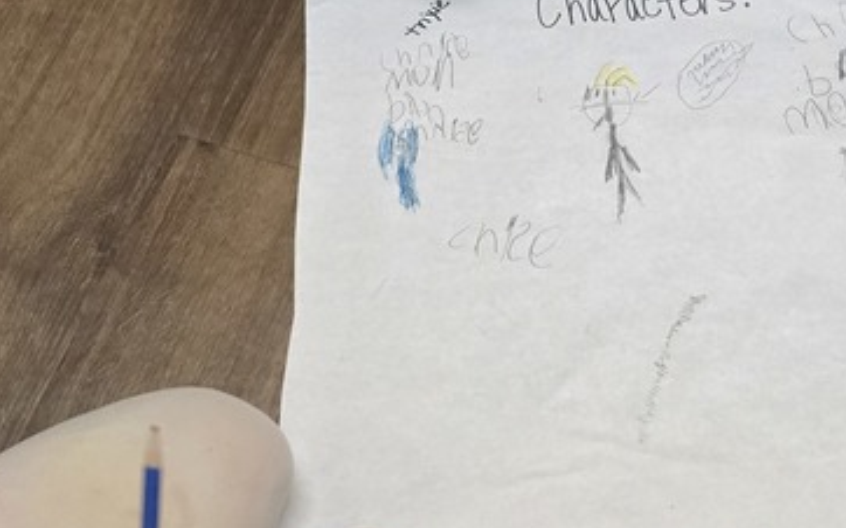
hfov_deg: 29.2
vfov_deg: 18.8
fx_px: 1590
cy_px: 178
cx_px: 661
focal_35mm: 69
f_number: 1.7
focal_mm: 6.3
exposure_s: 1/120
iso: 500
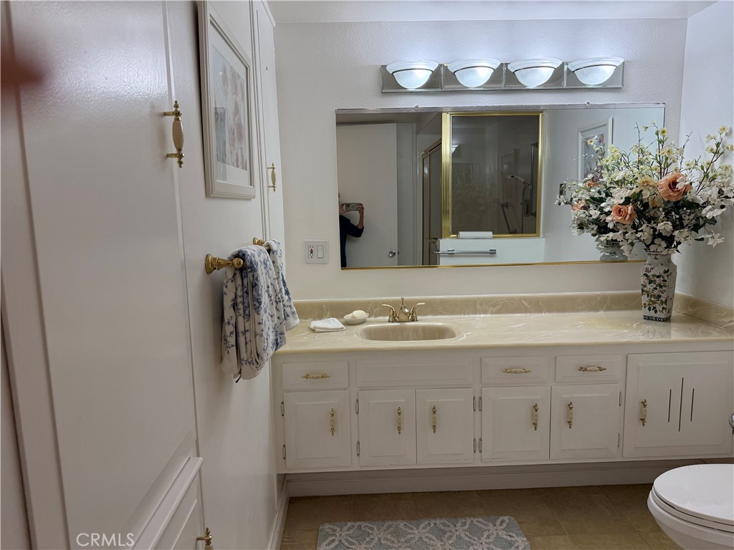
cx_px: 367
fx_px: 509
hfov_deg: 71.6
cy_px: 275
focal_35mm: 24
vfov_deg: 56.8
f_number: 1.78
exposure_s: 1/237
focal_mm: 6.76
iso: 125
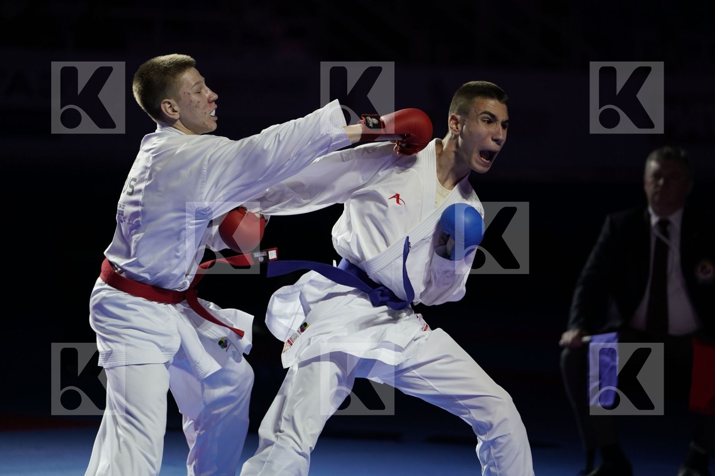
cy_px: 238
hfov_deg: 12.3
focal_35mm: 167
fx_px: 3317
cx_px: 358
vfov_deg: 8.2
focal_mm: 167
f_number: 2.8
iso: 1250
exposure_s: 1/1000
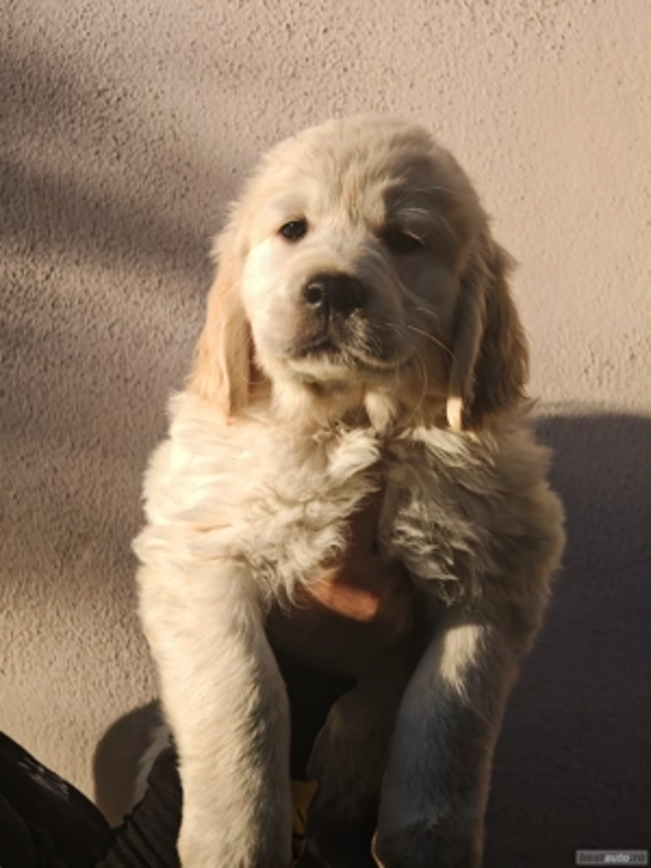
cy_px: 434
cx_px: 326
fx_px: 1705
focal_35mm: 68
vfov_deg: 28.6
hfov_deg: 21.6
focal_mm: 15.38
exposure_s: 1/100
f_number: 2.6
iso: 50
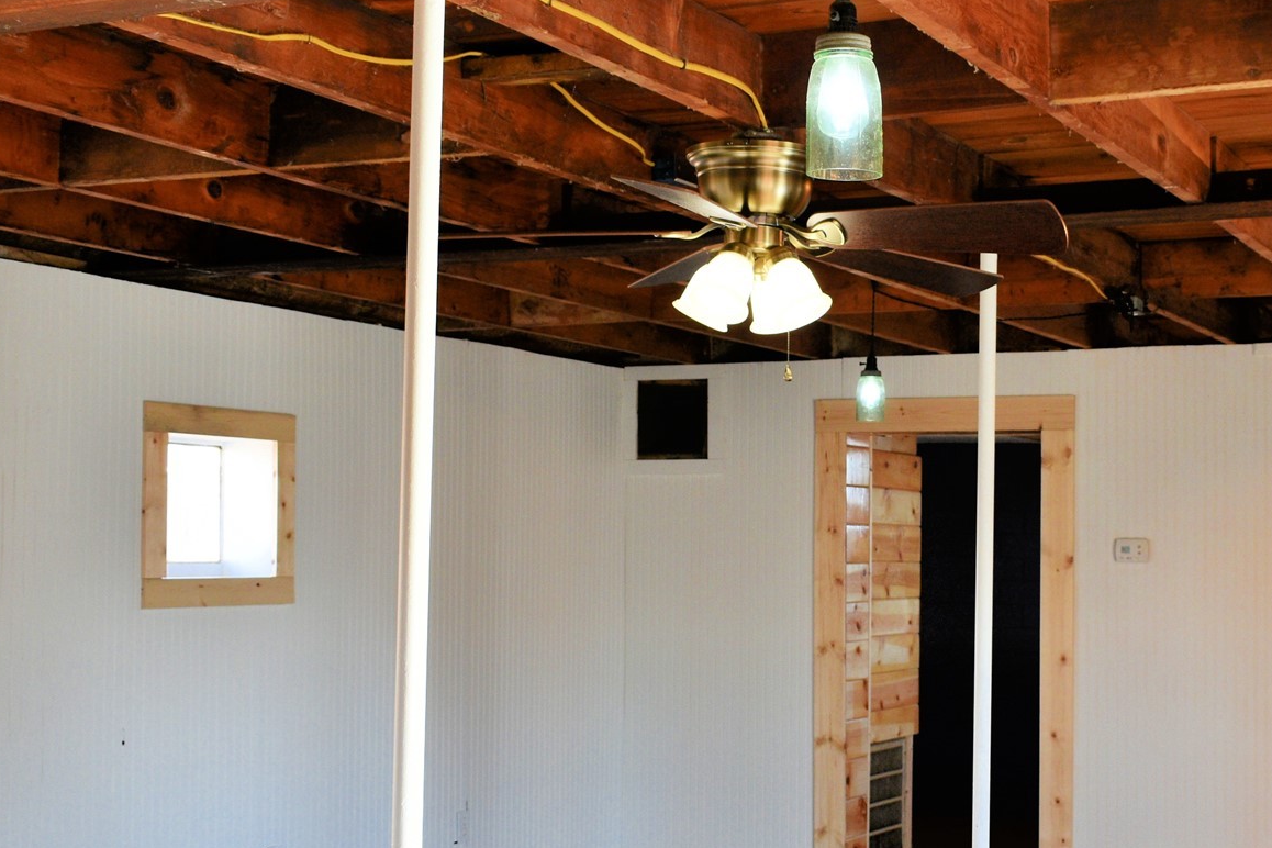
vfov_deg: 23.3
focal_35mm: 58
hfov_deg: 34.0
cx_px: 895
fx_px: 2049
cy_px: 526
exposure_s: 1/100
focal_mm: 22
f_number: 4.5
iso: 400
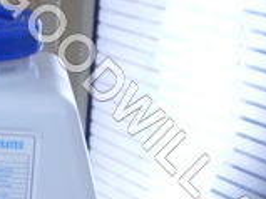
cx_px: -32
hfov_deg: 14.6
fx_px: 1014
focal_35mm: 132
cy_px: 285
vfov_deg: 10.9
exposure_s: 1/15
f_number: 3.5
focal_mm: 7.4
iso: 400
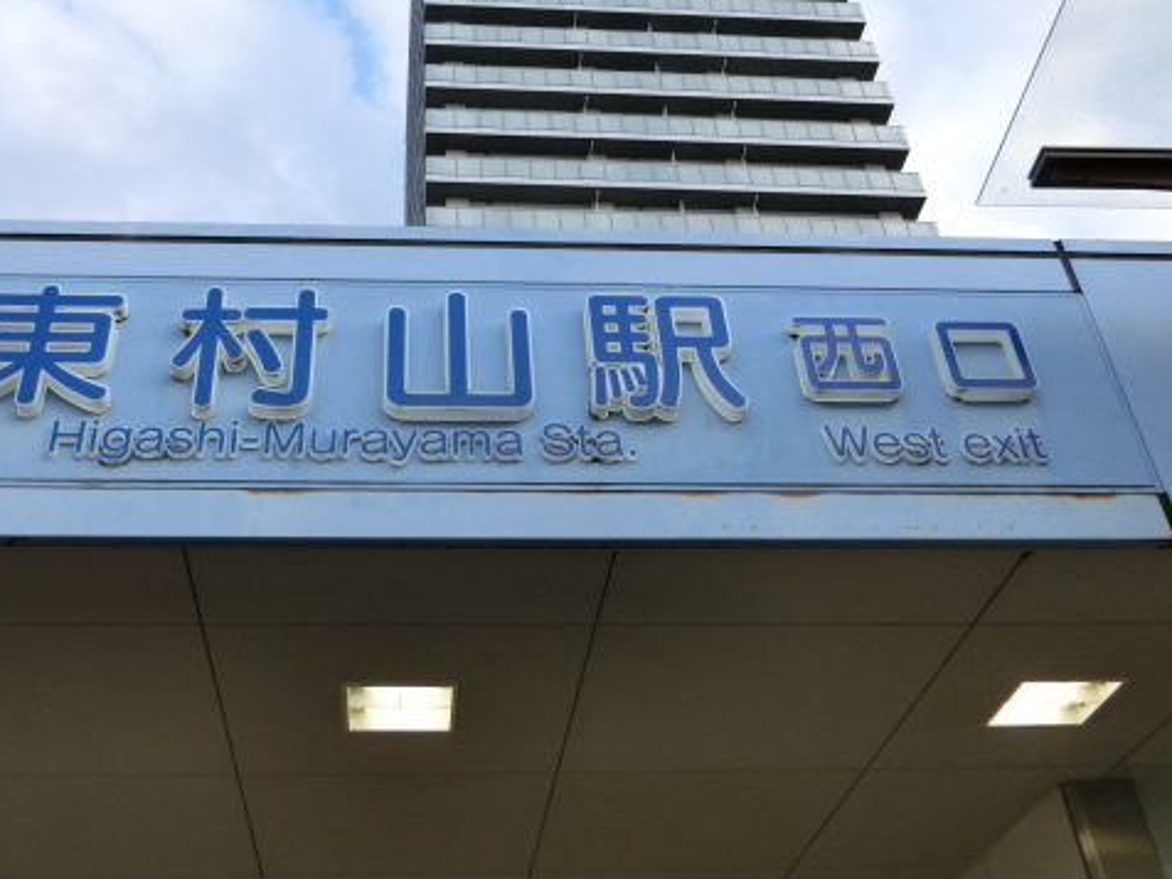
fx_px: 1320
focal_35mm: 39
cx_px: 485
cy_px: 357
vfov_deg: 36.7
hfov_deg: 47.7
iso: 80
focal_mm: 5.2
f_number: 3.7
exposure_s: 1/200
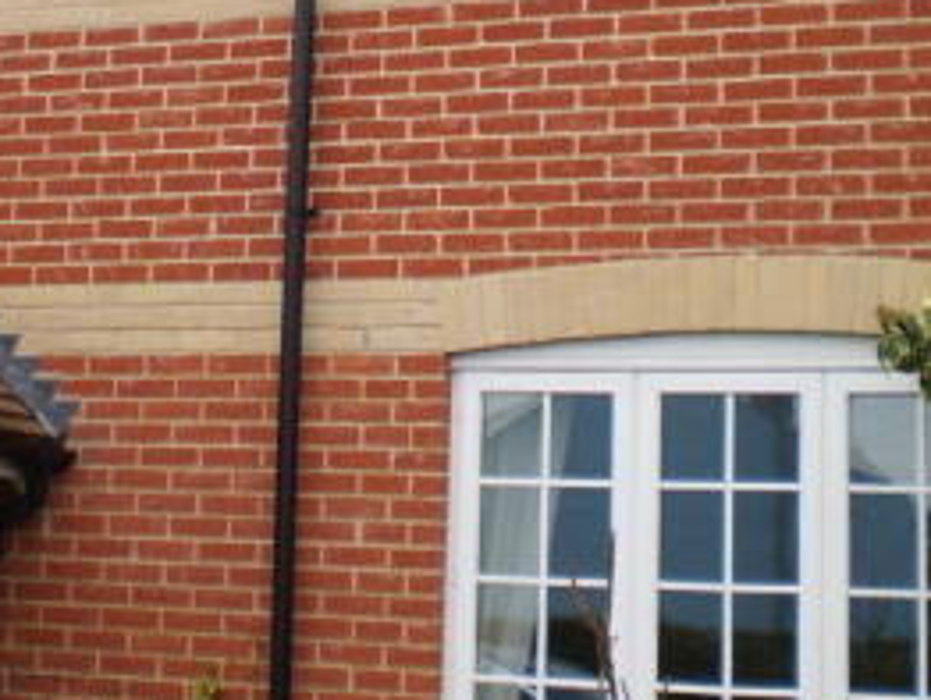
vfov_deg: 18.3
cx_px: 322
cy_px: 133
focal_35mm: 80
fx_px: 2154
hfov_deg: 24.3
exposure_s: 1/200
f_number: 3.1
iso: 64
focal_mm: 6.3
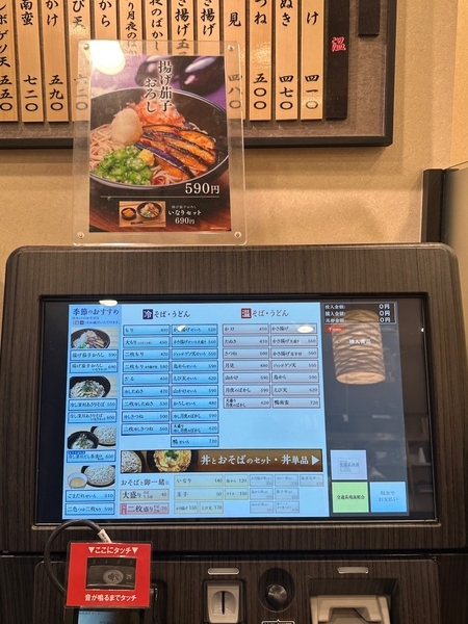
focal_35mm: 24
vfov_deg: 71.6
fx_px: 433
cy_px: 312
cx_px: 234
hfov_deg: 56.8
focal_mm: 6.86
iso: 50
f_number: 1.78
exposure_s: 1/104
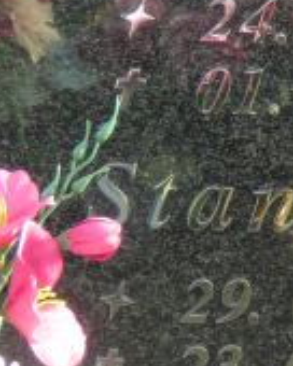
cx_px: 327
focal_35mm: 224
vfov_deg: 8.6
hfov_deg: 6.9
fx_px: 2428
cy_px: 105
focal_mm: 9.1
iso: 80
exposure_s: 1/125
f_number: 3.6
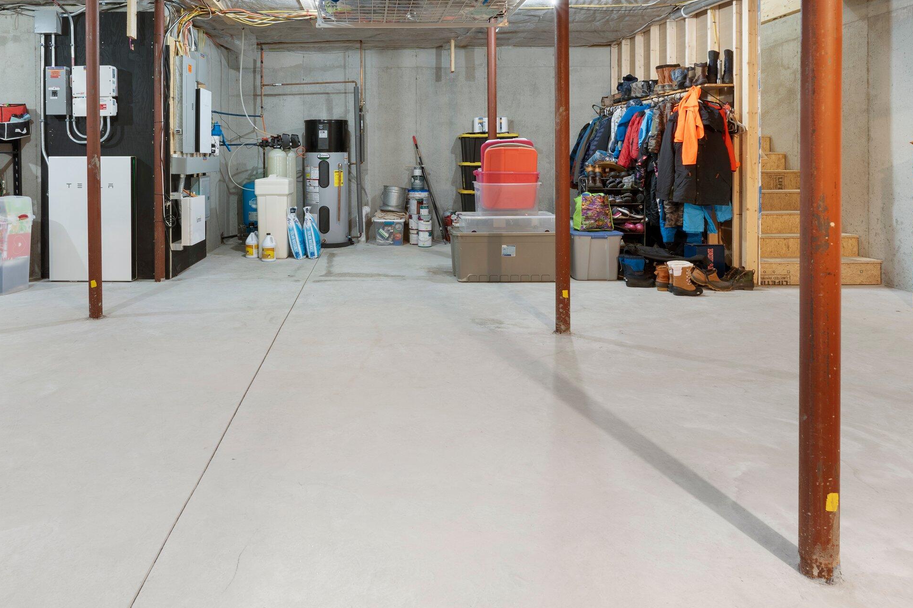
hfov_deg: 70.6
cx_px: 353
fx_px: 634
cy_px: 163
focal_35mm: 25
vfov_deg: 49.5
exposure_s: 1/6
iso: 320
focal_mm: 16
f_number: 8
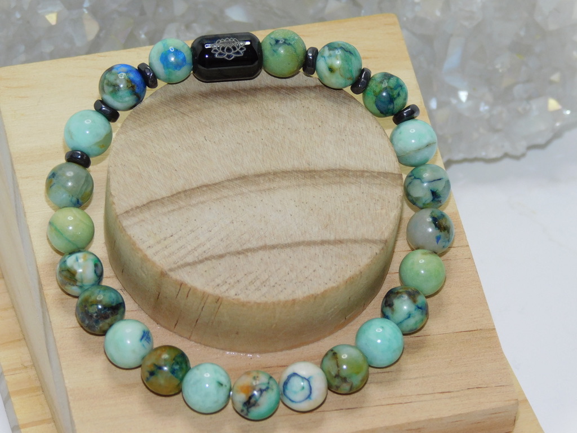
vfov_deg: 7.4
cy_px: 216
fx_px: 3367
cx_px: 288
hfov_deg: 9.8
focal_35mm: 202
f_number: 5.4
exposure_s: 1/60
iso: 200
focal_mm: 35.9
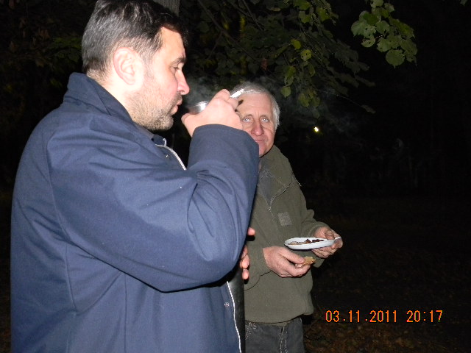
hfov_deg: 51.4
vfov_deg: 39.7
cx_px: 236
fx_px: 490
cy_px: 176
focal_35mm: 36
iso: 400
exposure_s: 1/8
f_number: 3.7
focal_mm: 6.4
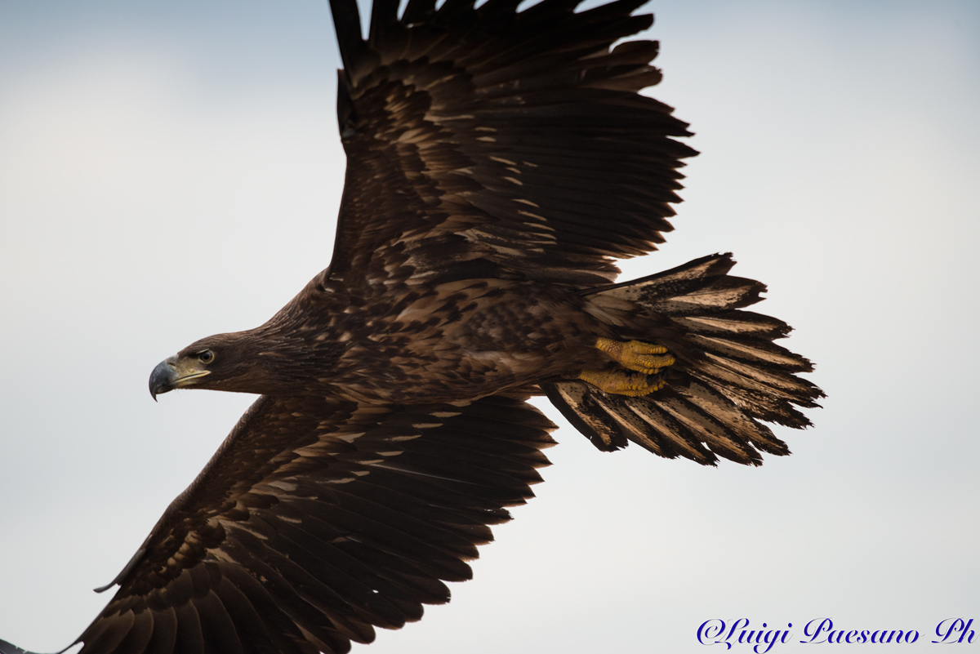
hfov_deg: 4.1
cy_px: 327
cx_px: 490
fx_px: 13615
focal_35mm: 500
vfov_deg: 2.8
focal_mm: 500
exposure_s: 1/1250
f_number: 5
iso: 800
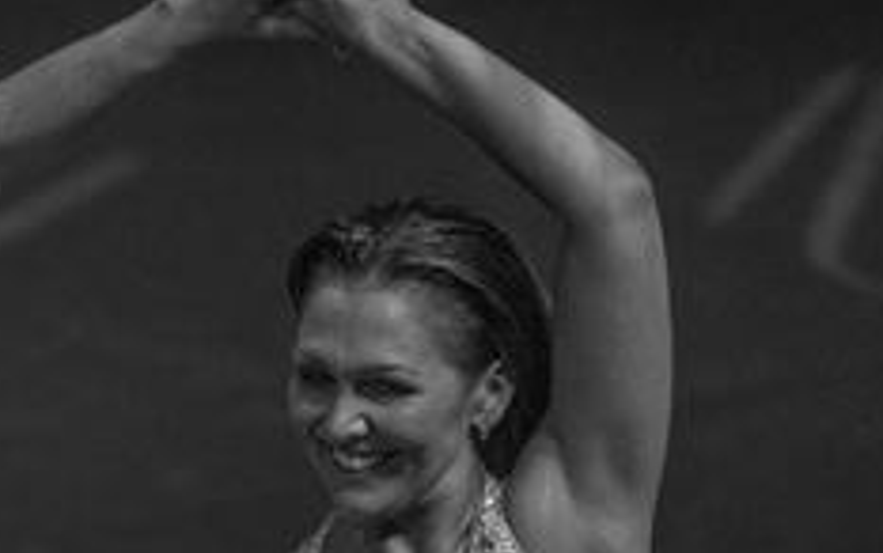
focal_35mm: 456
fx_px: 10981
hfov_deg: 4.6
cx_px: -91
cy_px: 801
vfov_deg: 2.9
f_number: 2.8
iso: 2000
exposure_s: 1/1000
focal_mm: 145
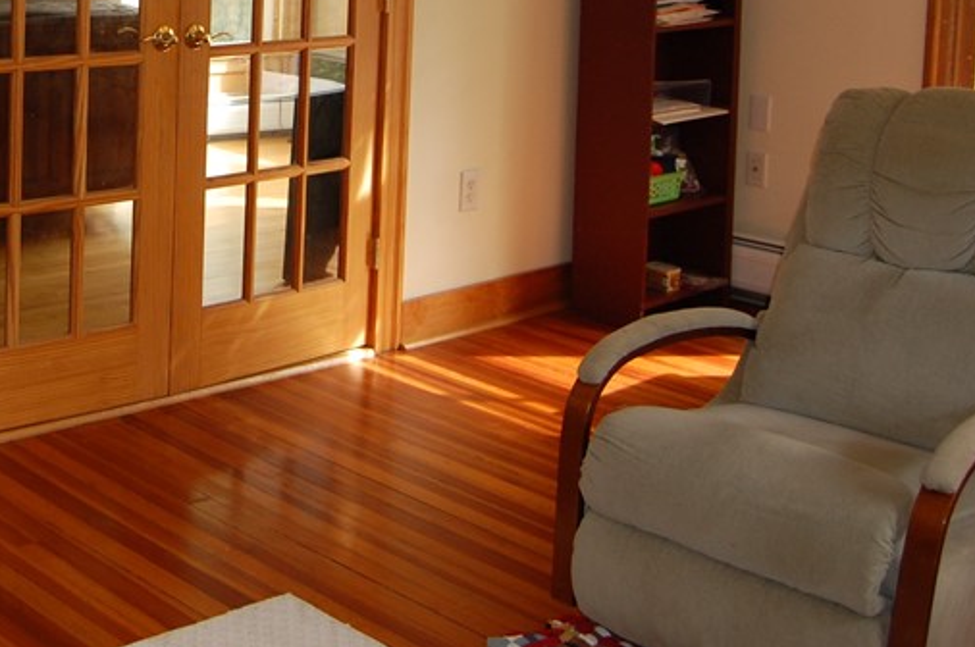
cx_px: 86
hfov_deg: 32.7
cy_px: -44
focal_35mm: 58
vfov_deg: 22.2
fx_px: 1569
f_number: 3.5
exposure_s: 1/60
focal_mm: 18
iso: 400
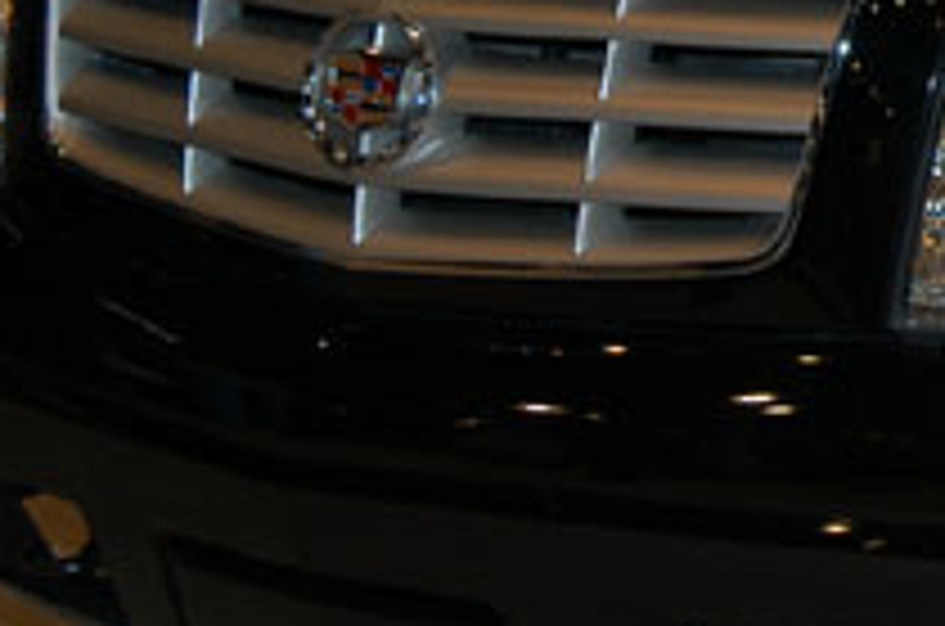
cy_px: -144
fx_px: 4060
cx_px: 1258
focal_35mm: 155
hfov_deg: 12.8
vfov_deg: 8.7
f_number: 5
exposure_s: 1/60
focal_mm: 32
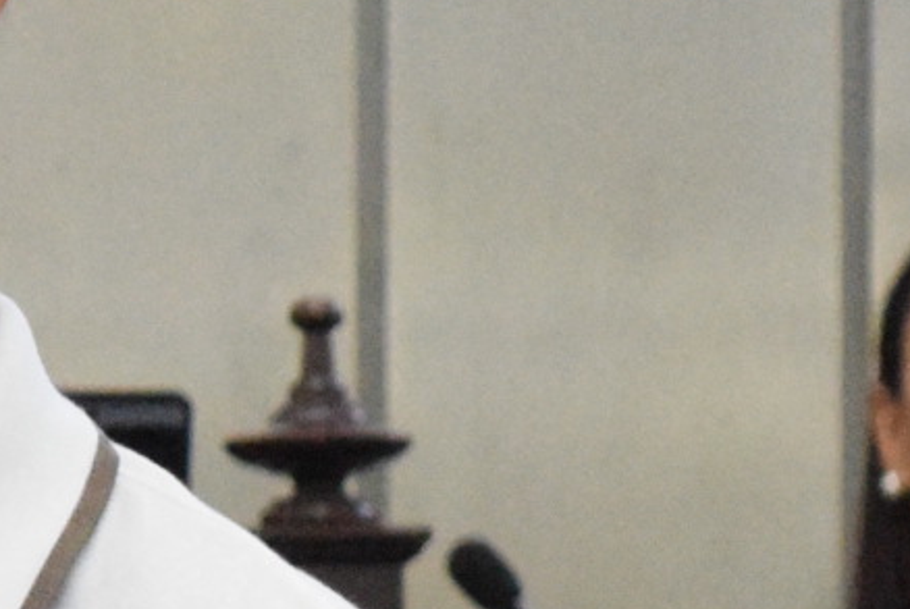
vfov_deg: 2.7
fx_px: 12955
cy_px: 750
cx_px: -2179
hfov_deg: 3.9
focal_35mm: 512
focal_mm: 50
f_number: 8
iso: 5600
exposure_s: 1/80
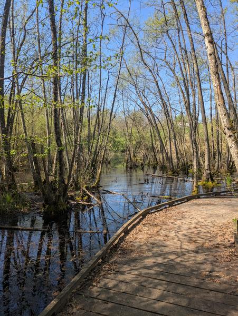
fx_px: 229
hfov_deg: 54.9
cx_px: 119
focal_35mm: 25
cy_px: 158
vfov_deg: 69.3
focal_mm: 5.43
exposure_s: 1/846
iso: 49
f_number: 1.89
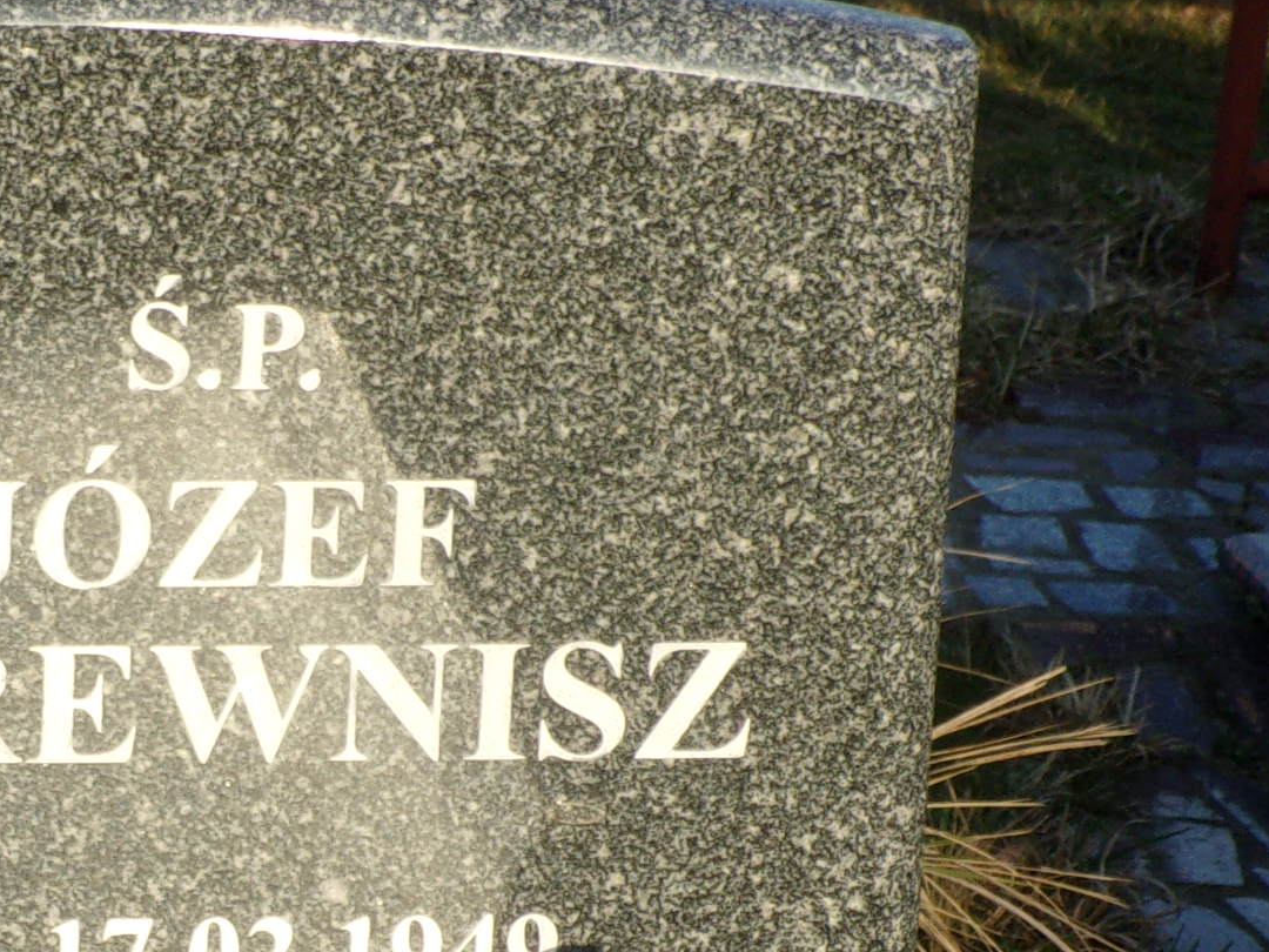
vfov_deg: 6.5
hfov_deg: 8.6
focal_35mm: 228
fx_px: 8358
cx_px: 35
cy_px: 910
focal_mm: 16.9
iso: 80
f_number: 5.8
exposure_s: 1/280
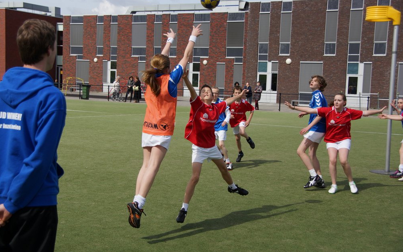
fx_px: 599
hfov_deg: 37.2
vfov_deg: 23.7
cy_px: 118
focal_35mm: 55
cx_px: 203
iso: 200
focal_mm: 35
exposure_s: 1/1600
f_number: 5.6
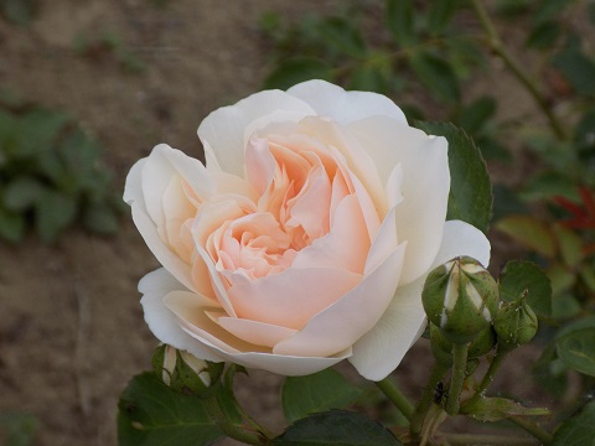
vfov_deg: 11.2
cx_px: 298
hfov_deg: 14.9
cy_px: 223
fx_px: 2269
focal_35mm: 132
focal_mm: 23.4
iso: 125
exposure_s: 1/30
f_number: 5
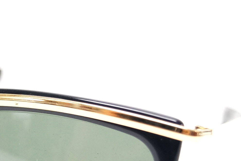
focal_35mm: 89
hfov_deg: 22.4
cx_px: 29
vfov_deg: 15.3
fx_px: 596
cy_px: 125
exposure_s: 1/60
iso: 800
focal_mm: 24
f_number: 4
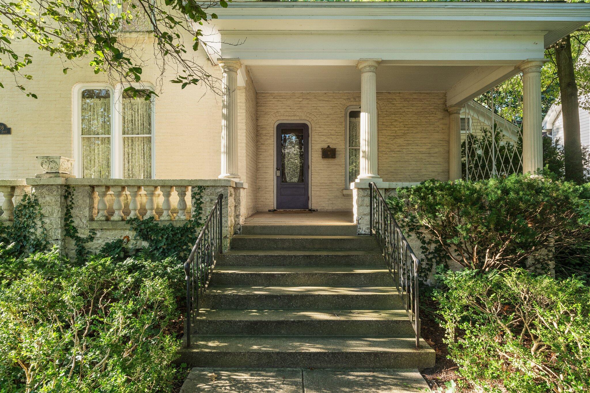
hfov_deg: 81.5
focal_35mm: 21
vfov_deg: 59.7
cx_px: 295
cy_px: 196
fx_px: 342
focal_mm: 20.9
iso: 800
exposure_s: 1/30
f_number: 8
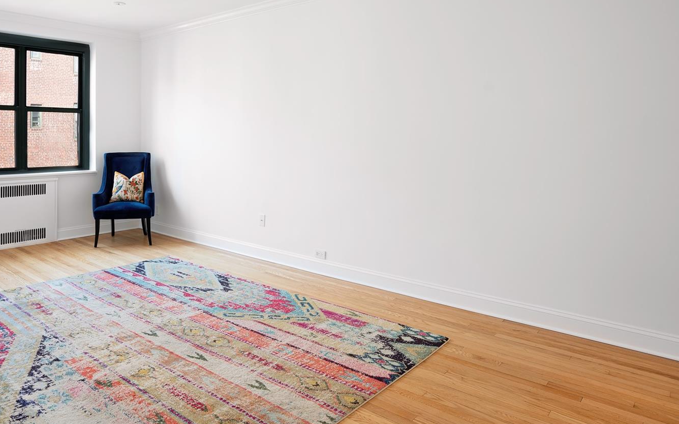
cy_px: 131
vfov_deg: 48.2
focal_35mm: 25
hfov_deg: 72.1
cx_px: 285
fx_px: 463
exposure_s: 1/1.67
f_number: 8
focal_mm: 16
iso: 320
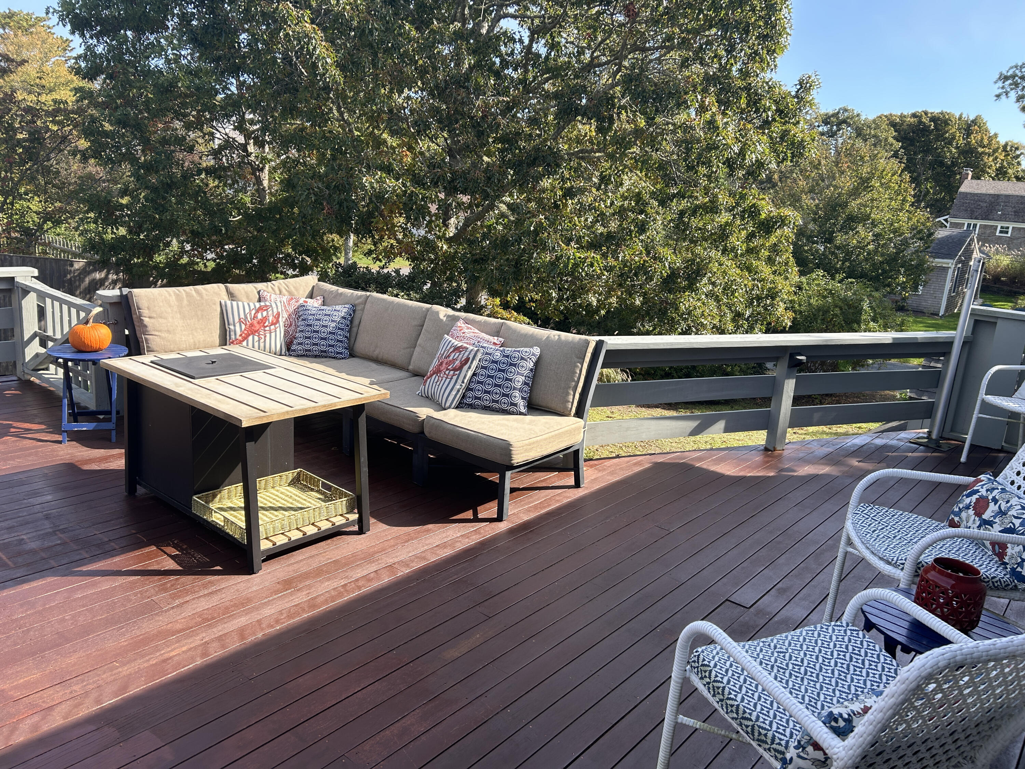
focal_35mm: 26
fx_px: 770
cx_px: 512
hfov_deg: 67.3
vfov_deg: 53.1
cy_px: 384
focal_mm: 5.7
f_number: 1.5
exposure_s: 1/957
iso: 50
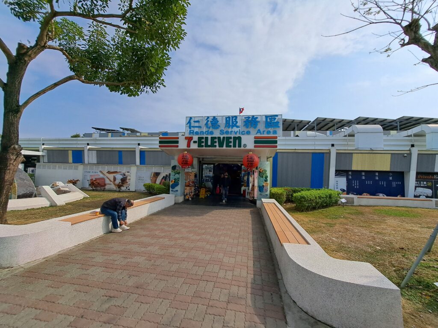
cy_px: 164
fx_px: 164
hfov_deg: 106.2
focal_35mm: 13
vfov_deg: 89.9
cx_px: 219
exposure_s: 1/3413
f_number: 2.2
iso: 50
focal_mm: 1.74
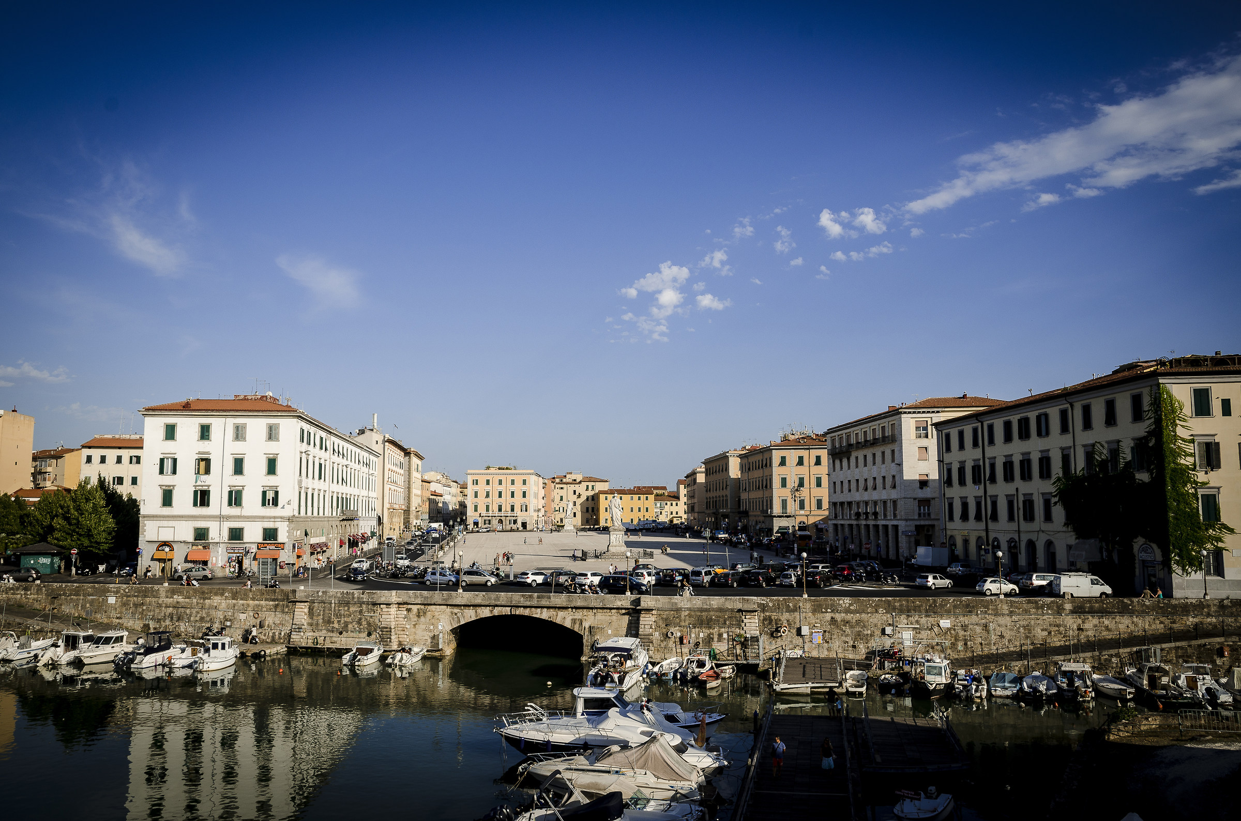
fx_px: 877
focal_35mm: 26
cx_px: 620
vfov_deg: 50.2
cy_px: 410
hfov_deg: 70.6
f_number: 9
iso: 100
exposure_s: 1/200
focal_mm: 17
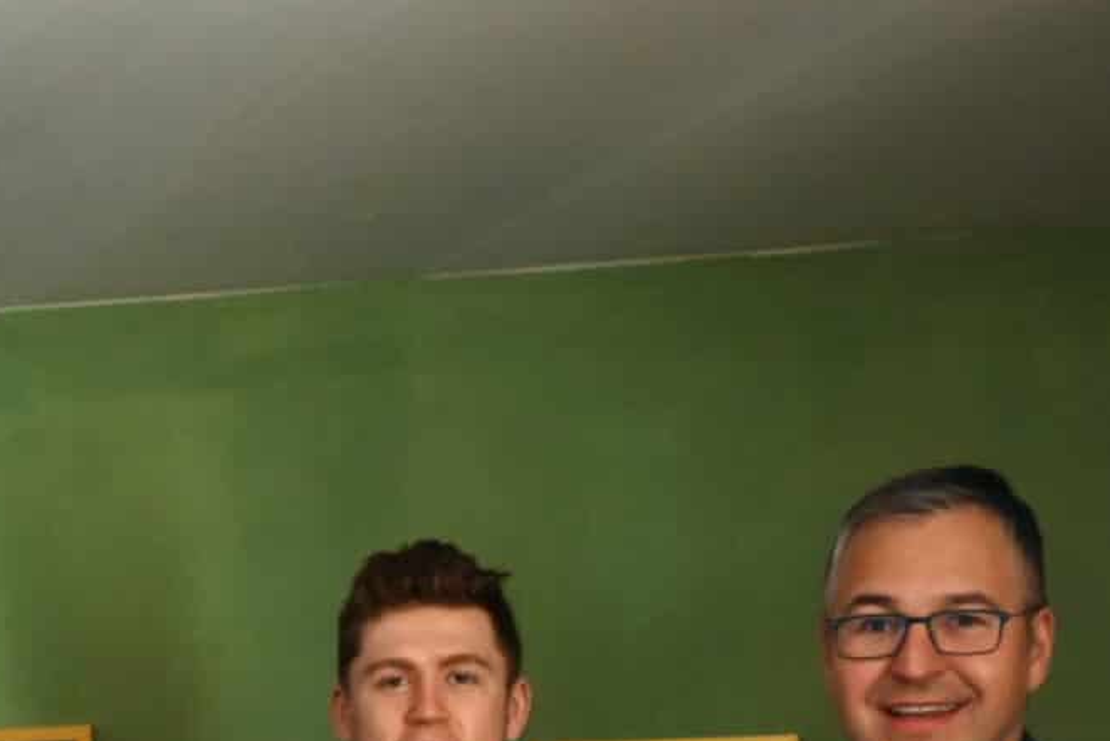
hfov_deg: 21.1
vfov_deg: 13.2
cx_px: -22
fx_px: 2868
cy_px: 1367
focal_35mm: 93
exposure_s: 1/125
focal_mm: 24
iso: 2500
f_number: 4
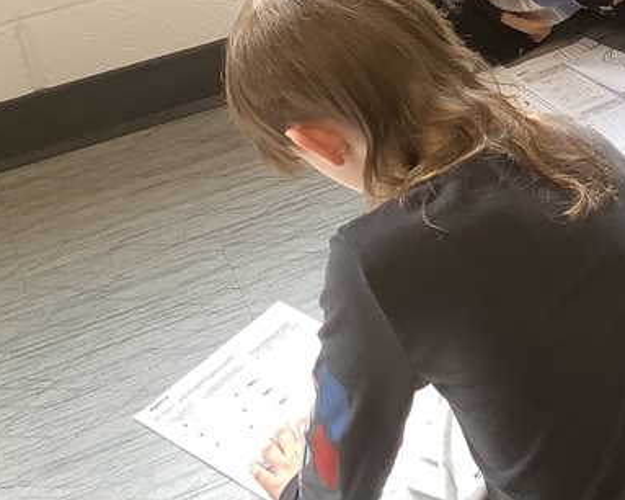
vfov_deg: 18.4
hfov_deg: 21.8
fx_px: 1498
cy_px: -7
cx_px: 749
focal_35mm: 81
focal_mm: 3.3
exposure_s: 1/60
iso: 50
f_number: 2.4
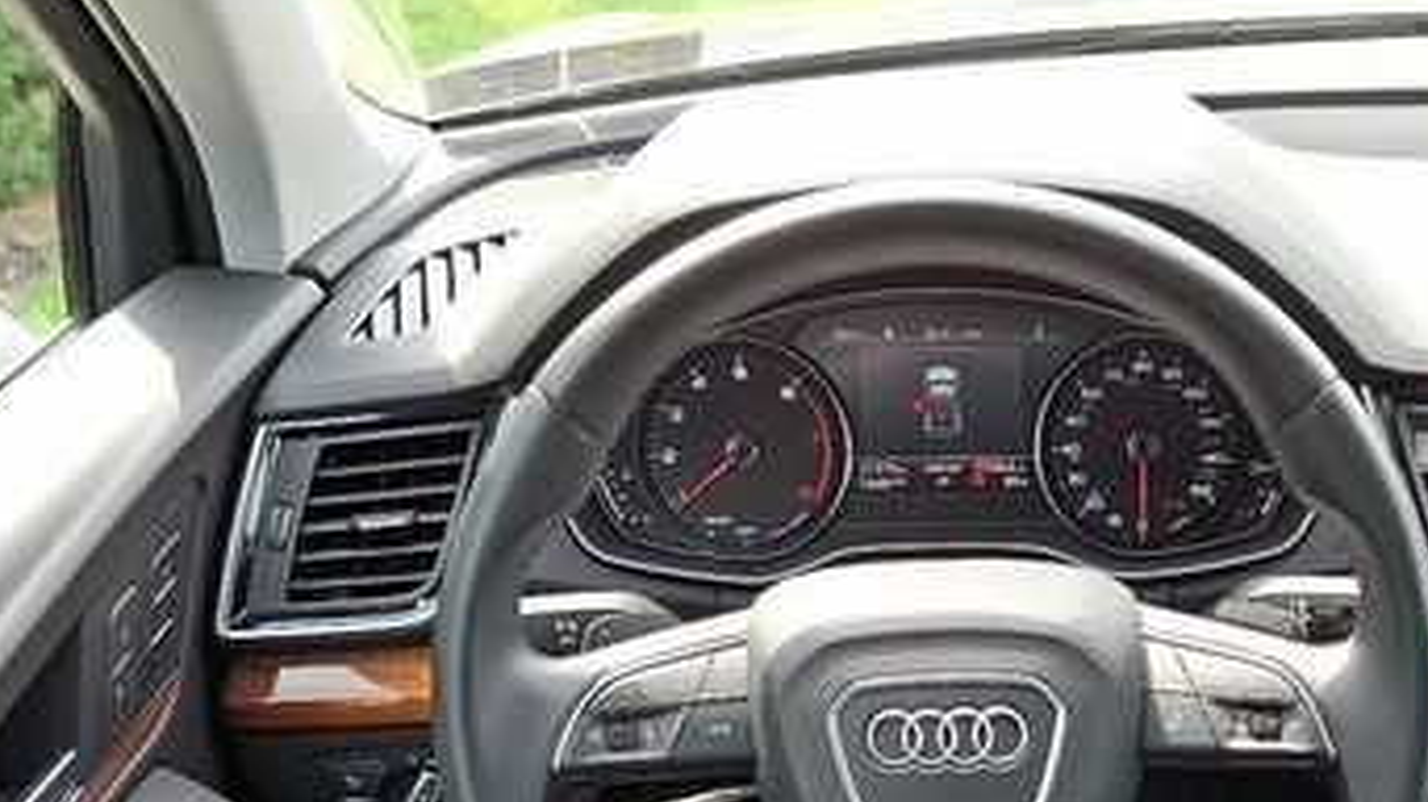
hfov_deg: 39.8
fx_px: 1930
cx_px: 1015
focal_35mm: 51
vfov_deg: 21.8
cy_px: 948
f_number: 1.8
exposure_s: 1/120
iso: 27
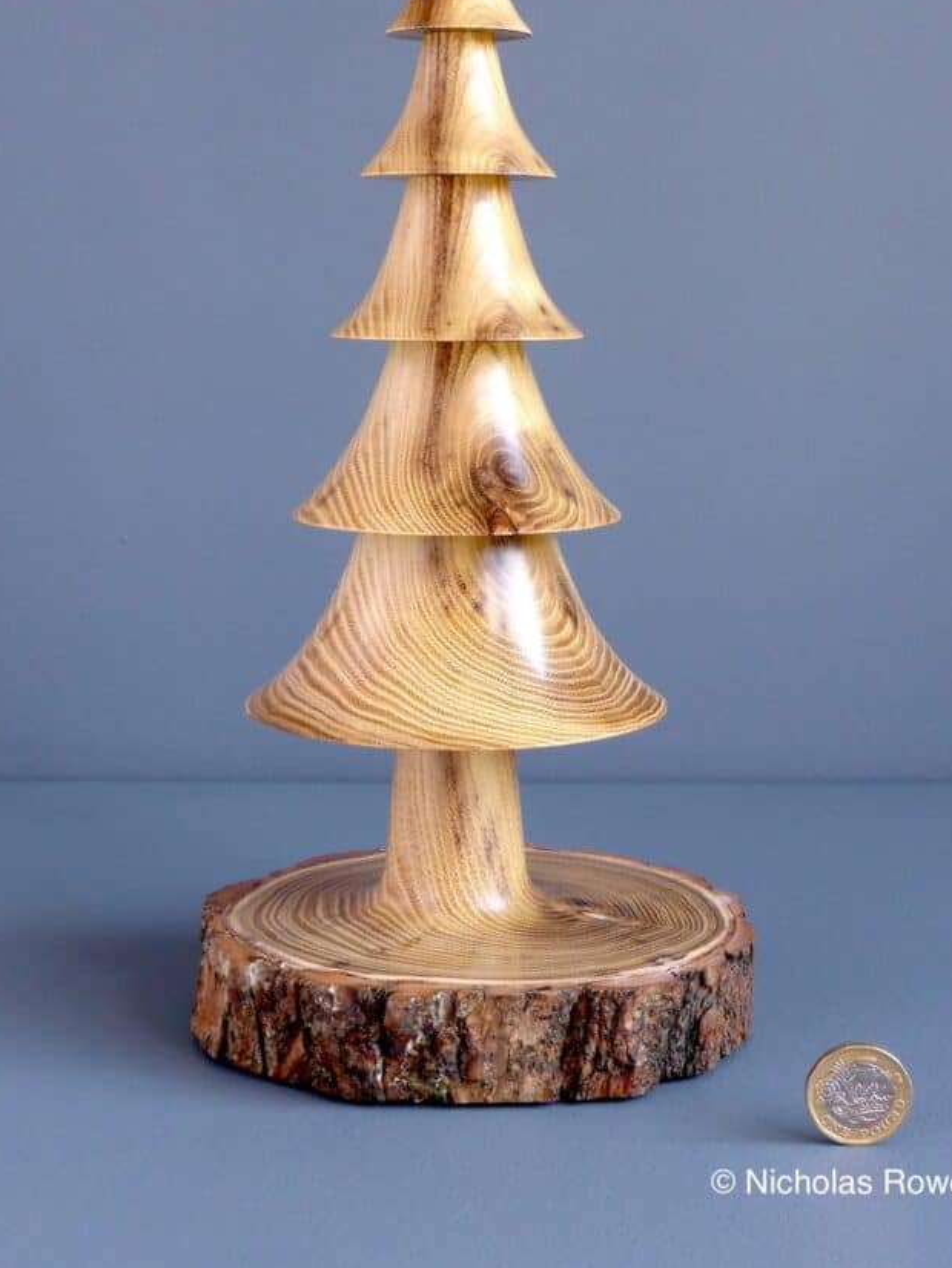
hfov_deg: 25.7
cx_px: 484
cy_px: 499
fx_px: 2089
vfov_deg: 33.7
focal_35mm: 57
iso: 125
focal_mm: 7.9
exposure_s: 1/60
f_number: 4.1
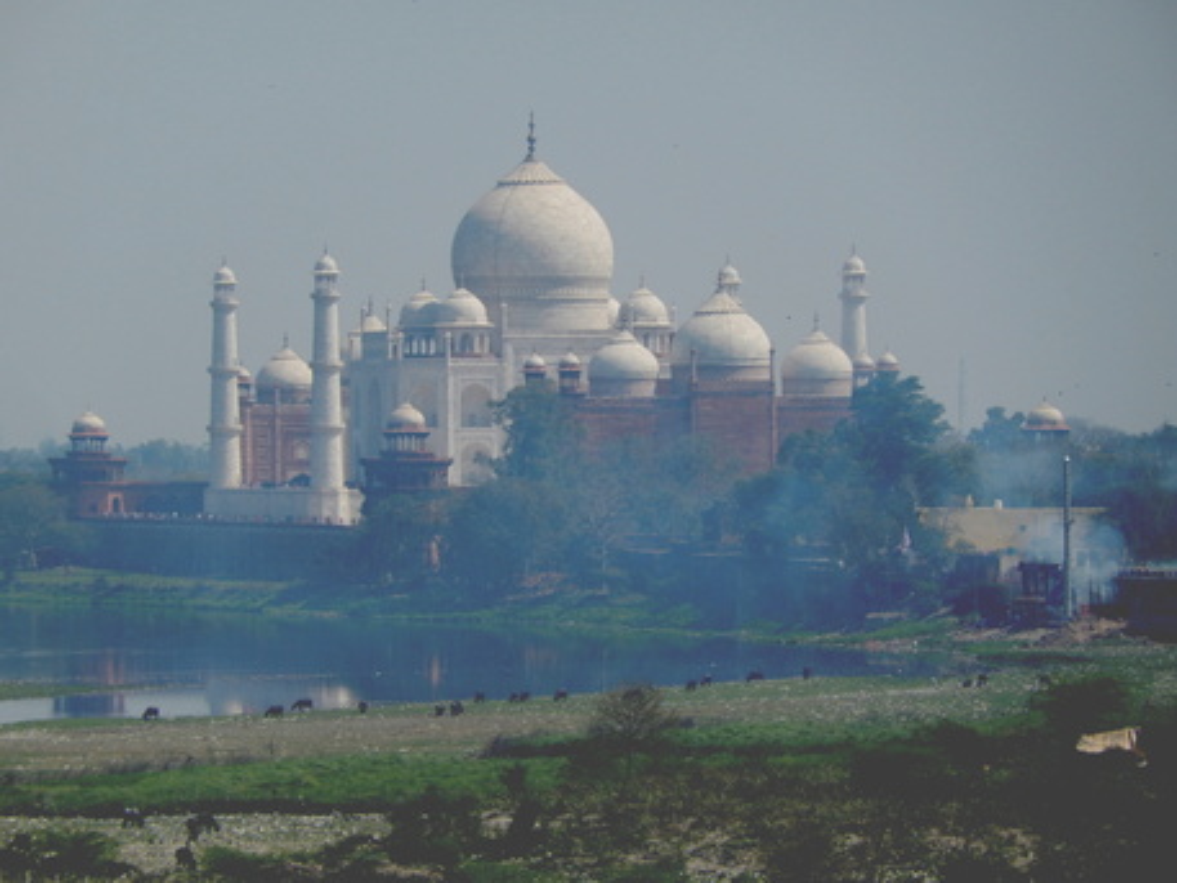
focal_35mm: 332
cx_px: 588
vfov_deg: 4.5
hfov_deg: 6.0
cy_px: 442
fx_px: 11292
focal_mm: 59.5
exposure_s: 1/640
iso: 125
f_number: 6
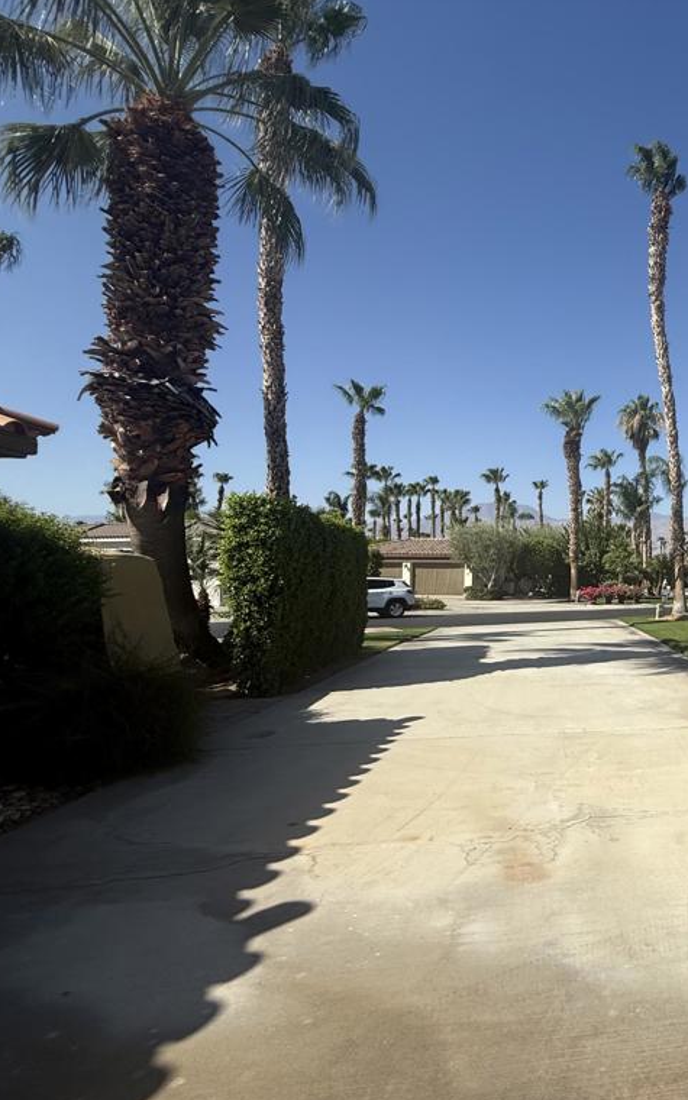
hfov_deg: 50.5
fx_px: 600
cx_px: 658
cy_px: 551
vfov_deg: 85.1
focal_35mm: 20
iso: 50
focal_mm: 2.22
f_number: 2.2
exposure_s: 1/3125
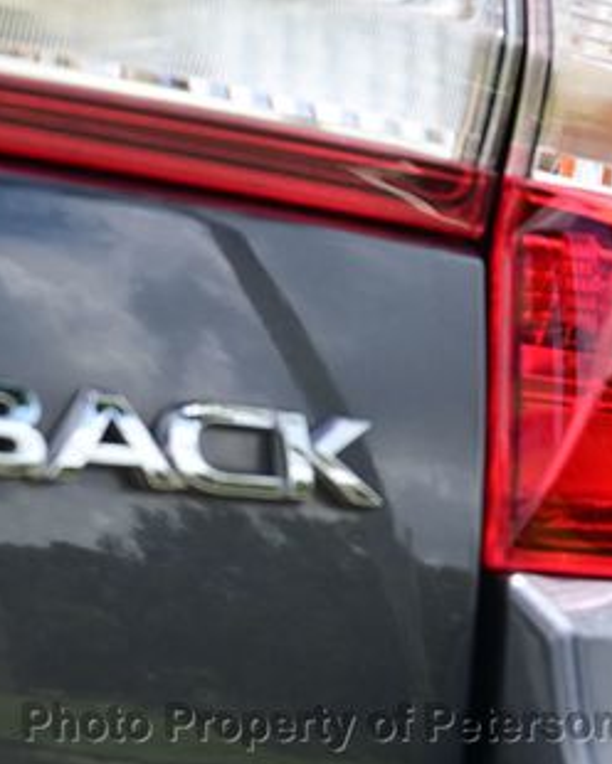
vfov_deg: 15.4
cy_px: 244
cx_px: 148
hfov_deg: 12.3
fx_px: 2829
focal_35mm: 125
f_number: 7.1
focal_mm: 43
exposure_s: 1/200
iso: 100
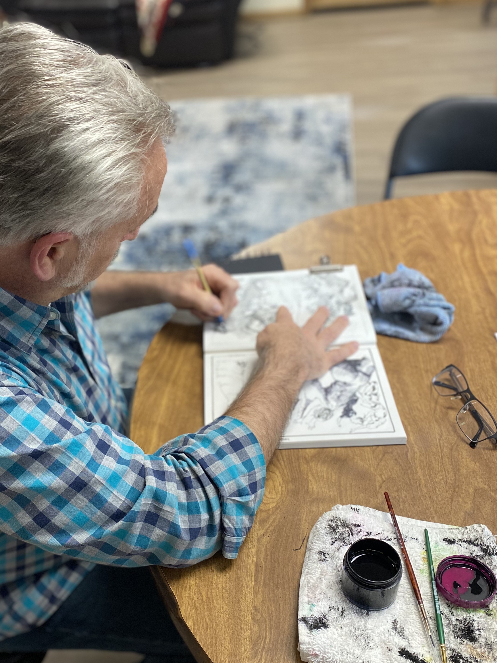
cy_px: 368
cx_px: 180
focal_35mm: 35
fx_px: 670
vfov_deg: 52.5
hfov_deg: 40.4
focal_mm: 4.25
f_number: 1.8
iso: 160
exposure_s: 1/60
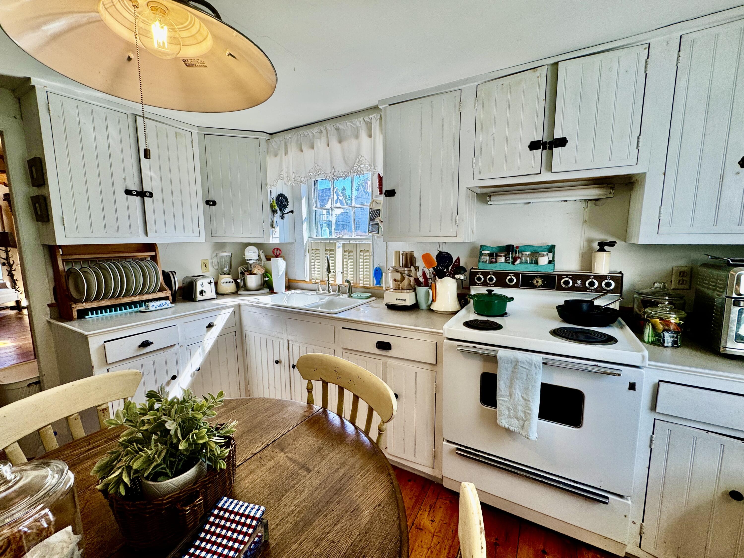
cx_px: 372
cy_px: 279
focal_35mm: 14
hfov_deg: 102.1
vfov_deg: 85.7
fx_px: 301
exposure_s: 1/120
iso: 64
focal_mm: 2.22
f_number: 2.2
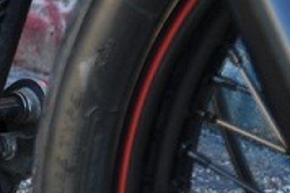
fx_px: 1874
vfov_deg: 5.8
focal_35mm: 233
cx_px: -321
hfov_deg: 8.3
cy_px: -134
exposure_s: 1/160
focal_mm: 36
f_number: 2.8
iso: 200
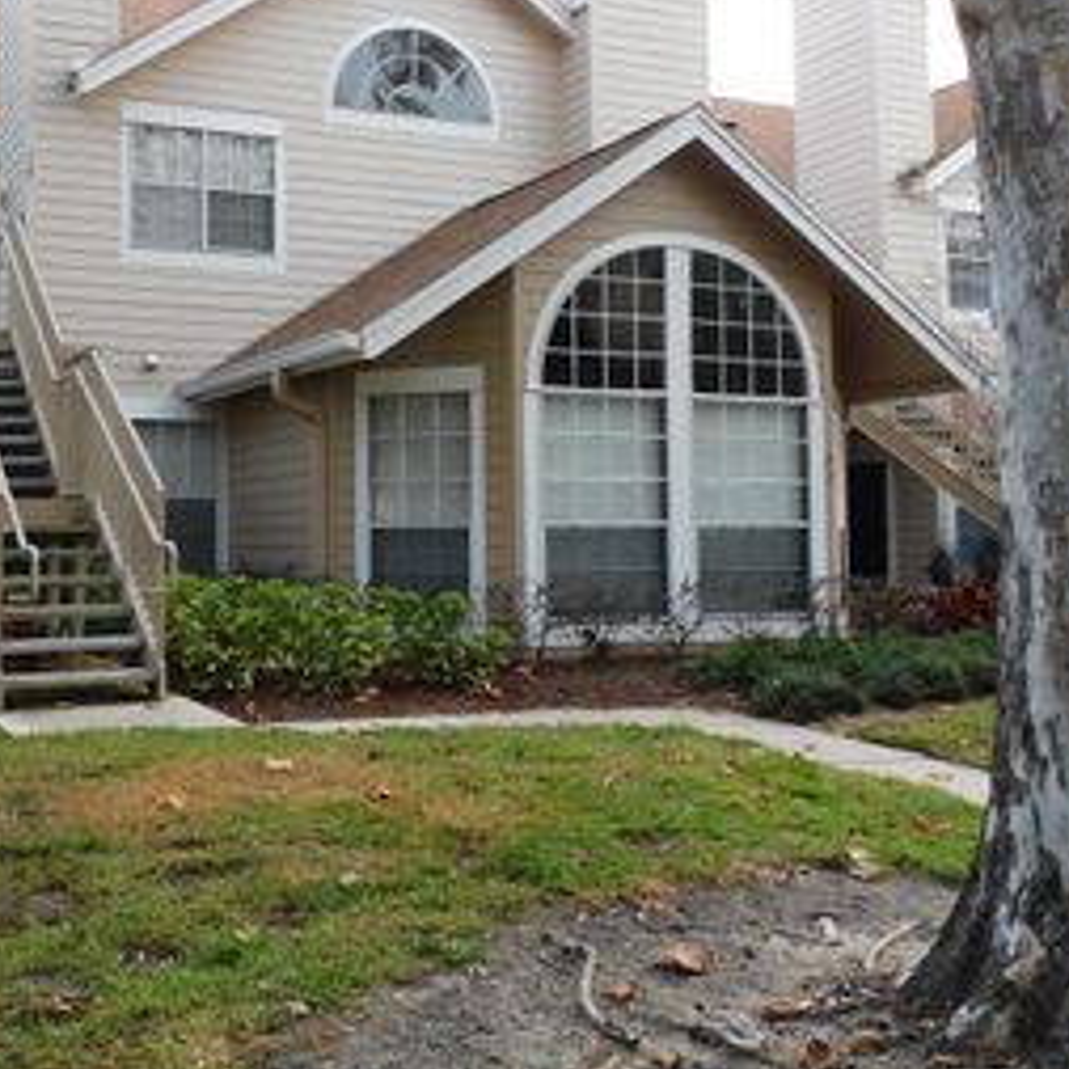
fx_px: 1467
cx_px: 363
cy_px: 425
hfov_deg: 39.6
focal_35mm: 42
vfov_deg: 39.8
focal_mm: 4.3
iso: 125
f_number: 3.3
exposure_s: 1/60
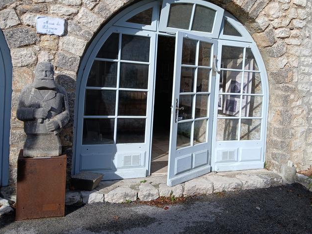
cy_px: 87
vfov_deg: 42.6
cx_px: 179
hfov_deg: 55.1
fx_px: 298
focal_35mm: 33
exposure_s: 1/450
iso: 20
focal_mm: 3.98
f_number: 1.8
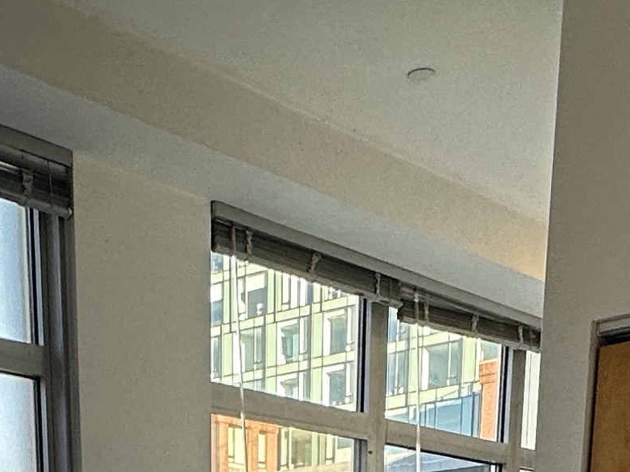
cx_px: 125
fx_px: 1310
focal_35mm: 72
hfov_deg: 26.5
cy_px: 1072
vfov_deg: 14.7
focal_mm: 2.22
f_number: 2.2
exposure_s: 1/120
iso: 80
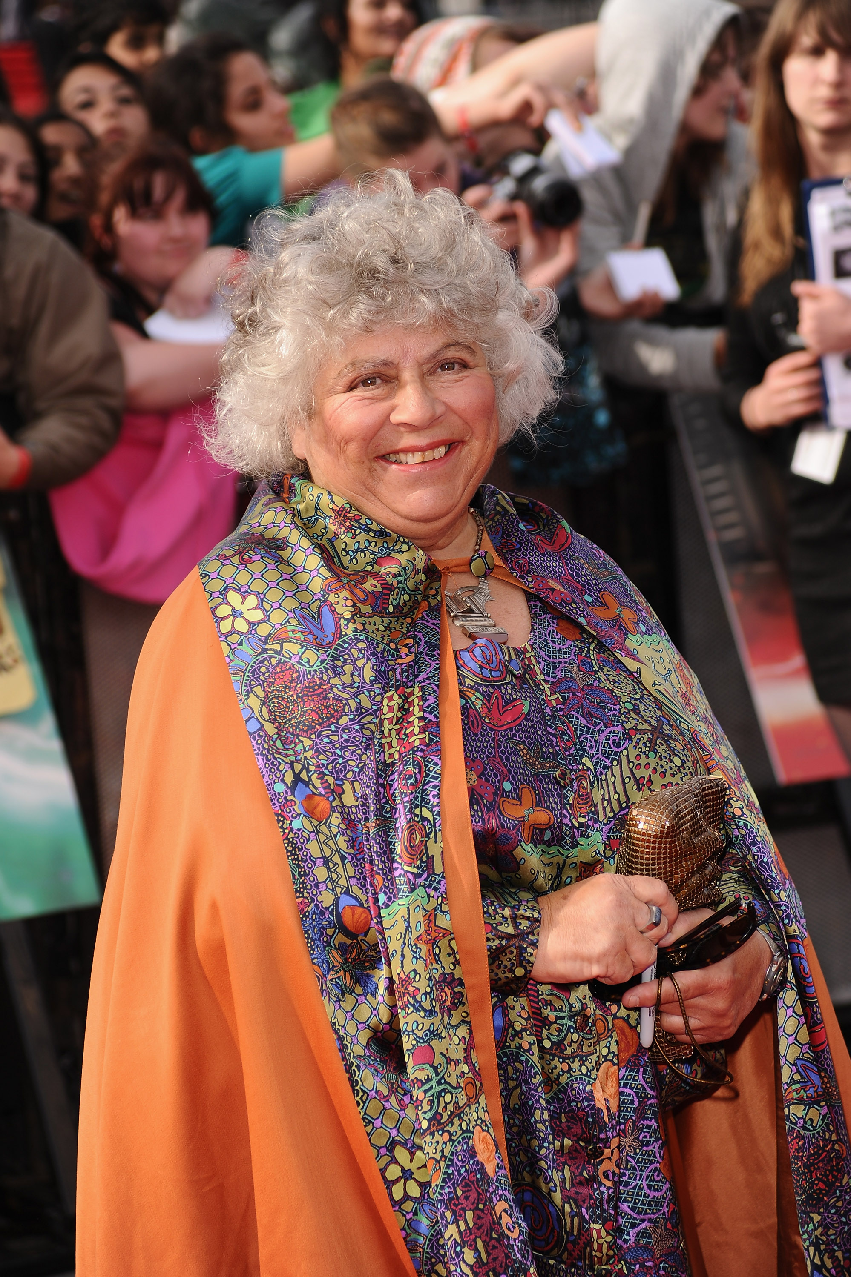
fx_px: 7096
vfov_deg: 10.3
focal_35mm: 200
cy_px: 638
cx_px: 426
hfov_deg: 6.9
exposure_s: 1/250
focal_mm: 200
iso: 200
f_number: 7.1
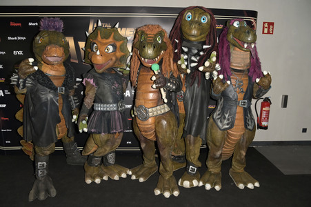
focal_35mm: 24
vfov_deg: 53.1
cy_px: 104
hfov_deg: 73.8
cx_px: 156
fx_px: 207
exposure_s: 1/125
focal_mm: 24
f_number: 6.3
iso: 640
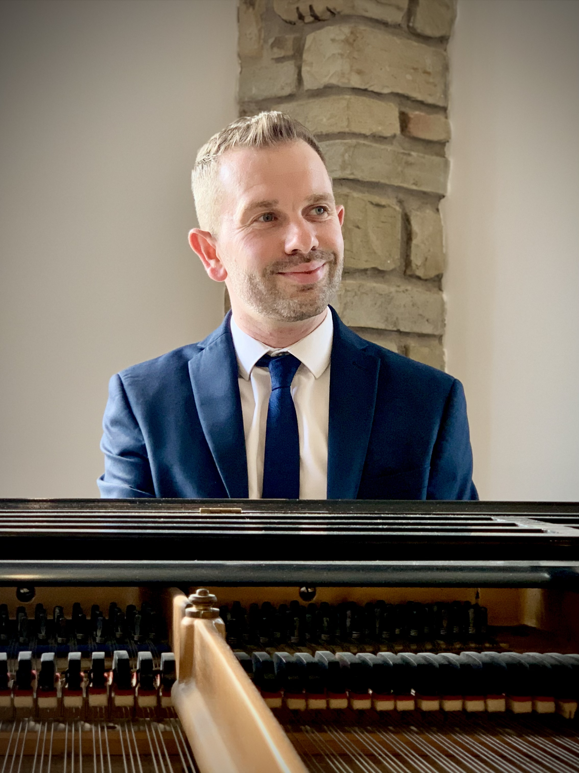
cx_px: 290
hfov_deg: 28.0
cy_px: 386
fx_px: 1160
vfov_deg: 36.8
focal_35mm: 52
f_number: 2.4
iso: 125
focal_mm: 6
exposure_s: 1/105
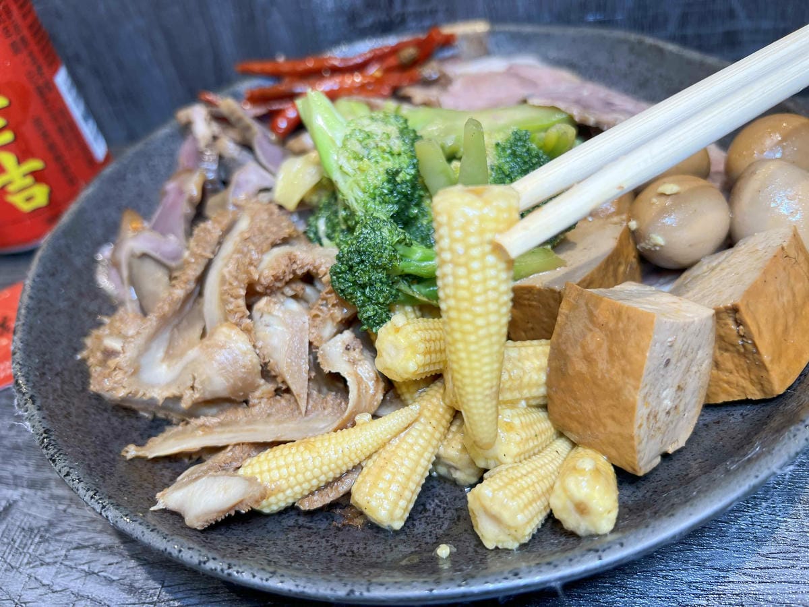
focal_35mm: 26
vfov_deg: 53.1
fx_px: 608
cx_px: 404
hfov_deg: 67.3
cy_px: 304
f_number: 1.5
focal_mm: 5.7
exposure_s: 1/120
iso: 50
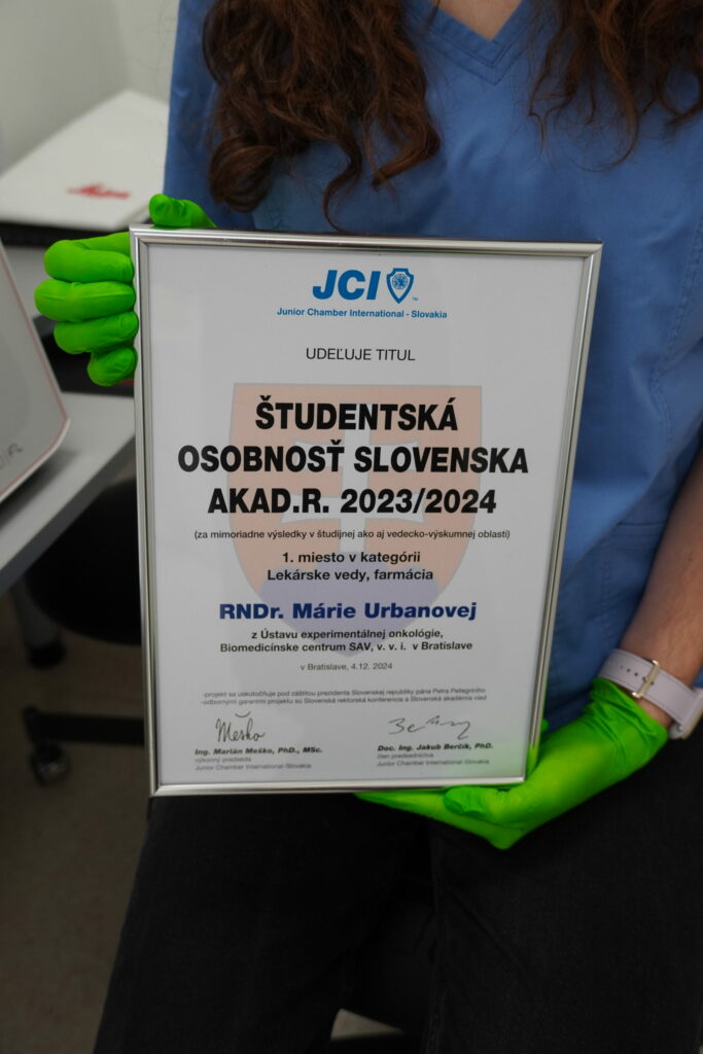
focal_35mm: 39
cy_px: 527
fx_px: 1142
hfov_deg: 34.2
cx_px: 352
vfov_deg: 49.5
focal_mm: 26
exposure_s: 1/160
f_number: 4
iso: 640
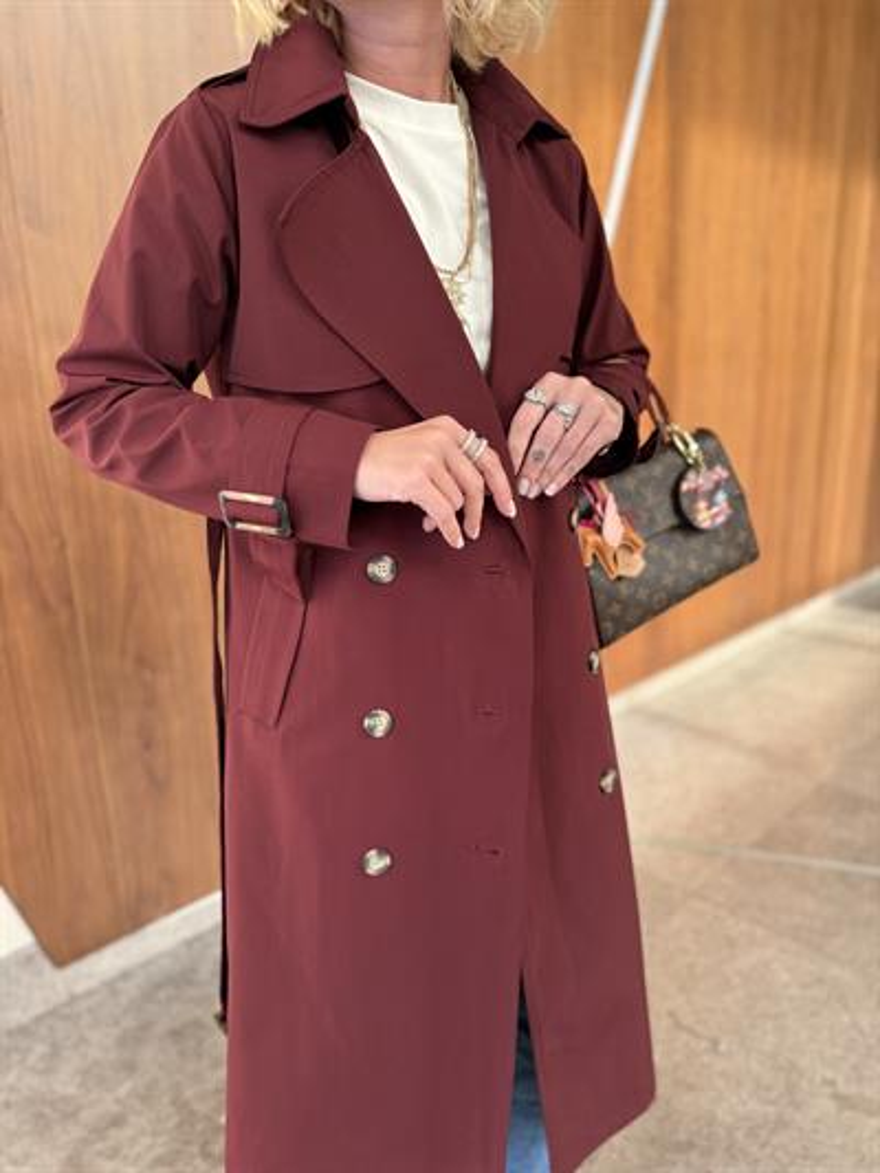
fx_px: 813
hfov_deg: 56.8
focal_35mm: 24
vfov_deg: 71.6
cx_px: 440
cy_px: 586
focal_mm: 6.76
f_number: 1.78
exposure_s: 1/121
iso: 160
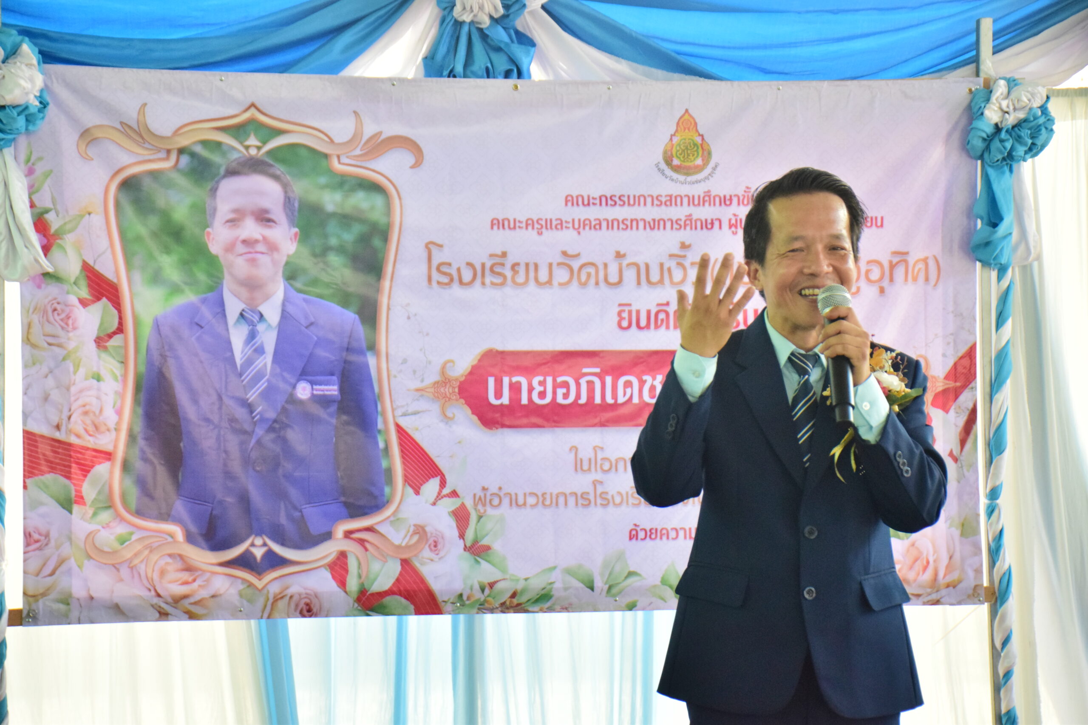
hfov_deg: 24.2
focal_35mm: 84
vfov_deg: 16.3
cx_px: 544
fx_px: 2539
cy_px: 362
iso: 2500
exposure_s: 1/1600
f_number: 4.8
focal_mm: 56
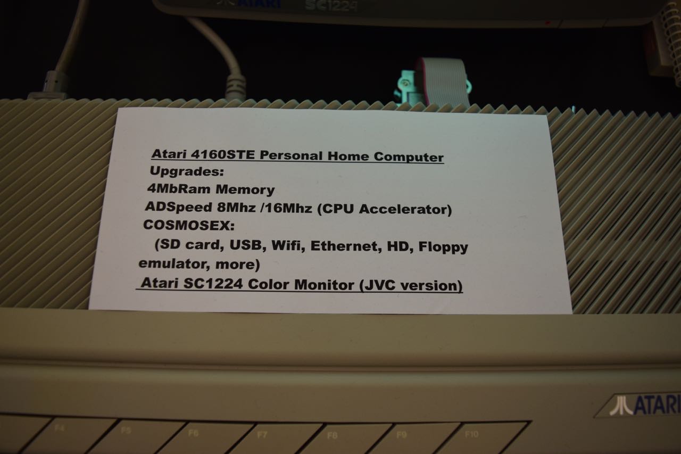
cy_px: 227
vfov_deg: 47.9
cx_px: 340
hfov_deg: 67.4
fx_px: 511
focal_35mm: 27
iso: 640
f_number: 4
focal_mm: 18
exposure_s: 1/60
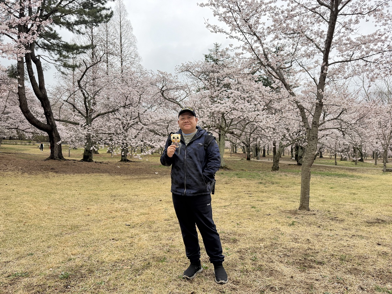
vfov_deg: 56.8
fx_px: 272
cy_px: 147
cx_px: 196
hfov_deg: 71.6
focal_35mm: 24
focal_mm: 6.76
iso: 100
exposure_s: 1/617
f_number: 1.78
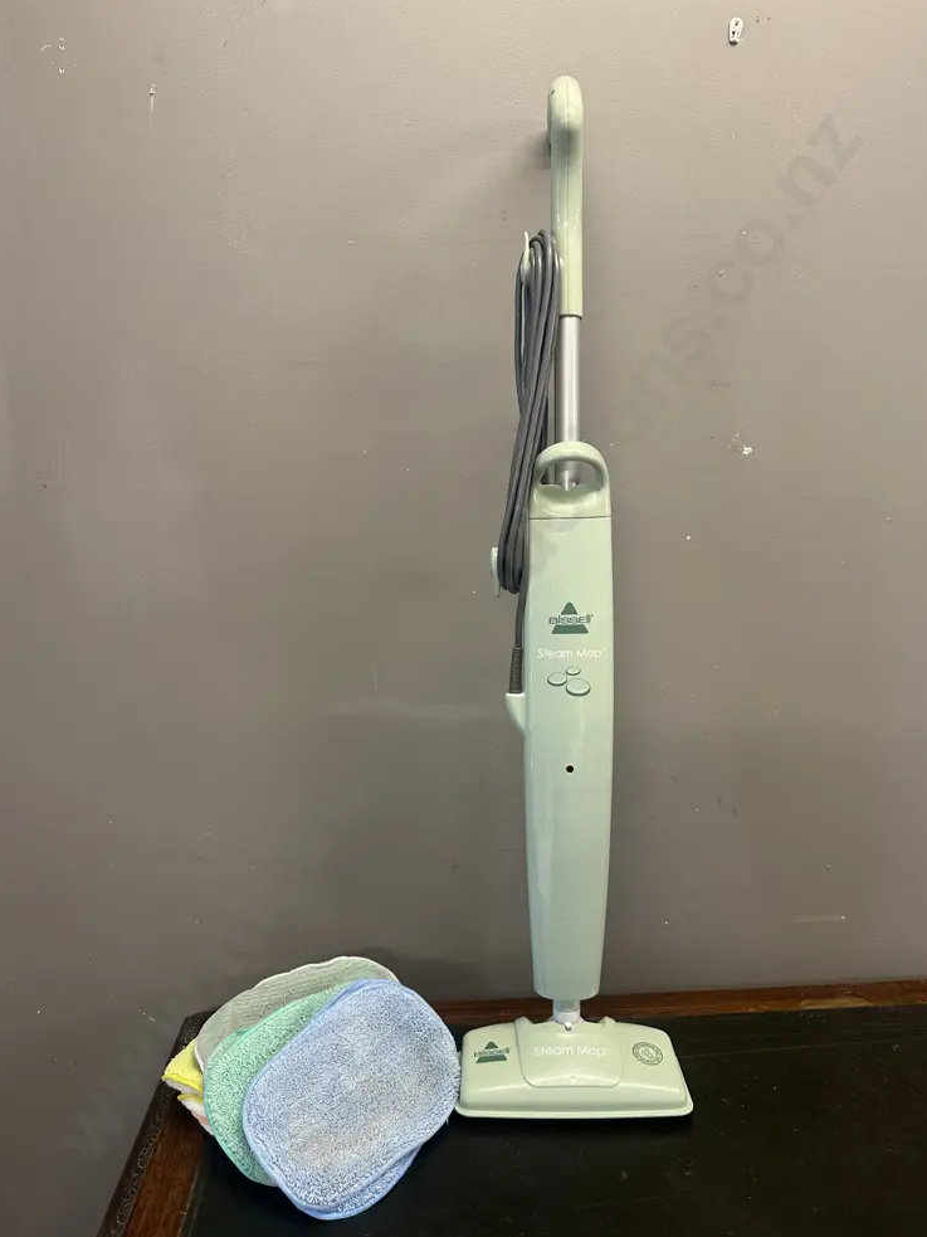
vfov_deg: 69.4
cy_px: 642
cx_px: 459
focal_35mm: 25
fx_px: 893
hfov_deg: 54.9
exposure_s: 1/50
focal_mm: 6.86
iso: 125
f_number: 1.78
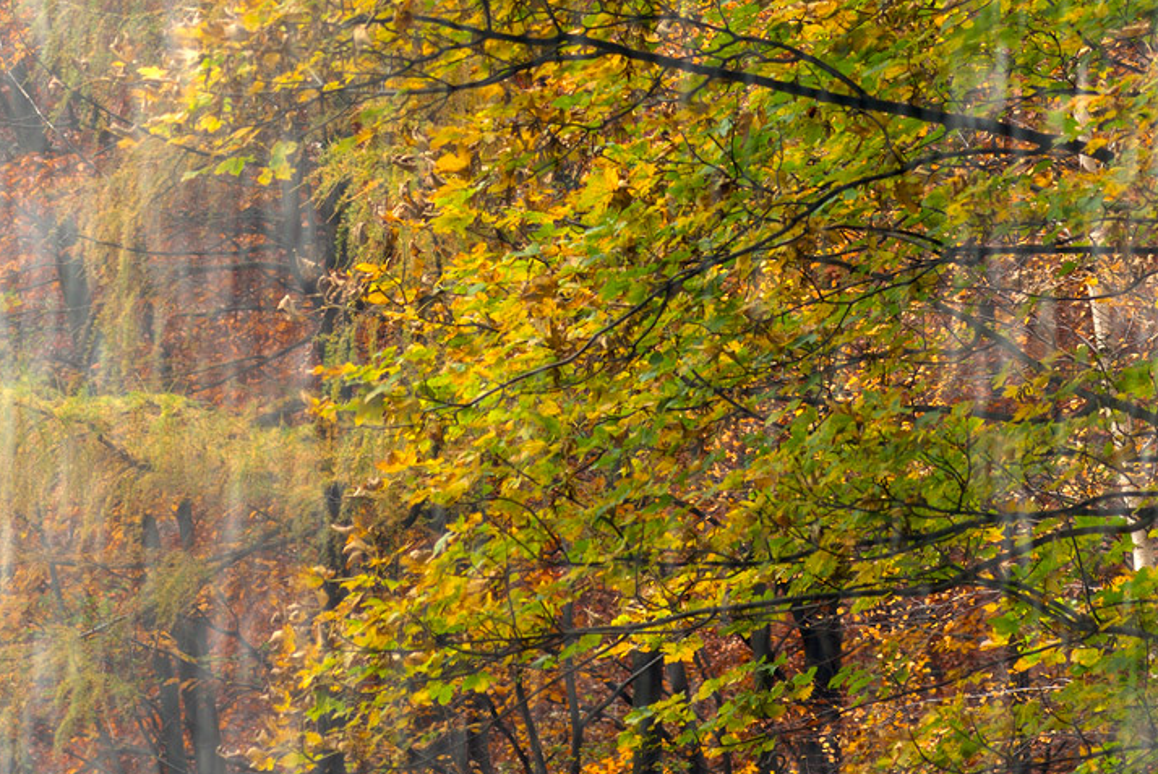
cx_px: 574
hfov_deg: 5.9
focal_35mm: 350
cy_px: -301
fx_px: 11265
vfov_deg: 3.9
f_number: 5
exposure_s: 1/100
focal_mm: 125
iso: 64
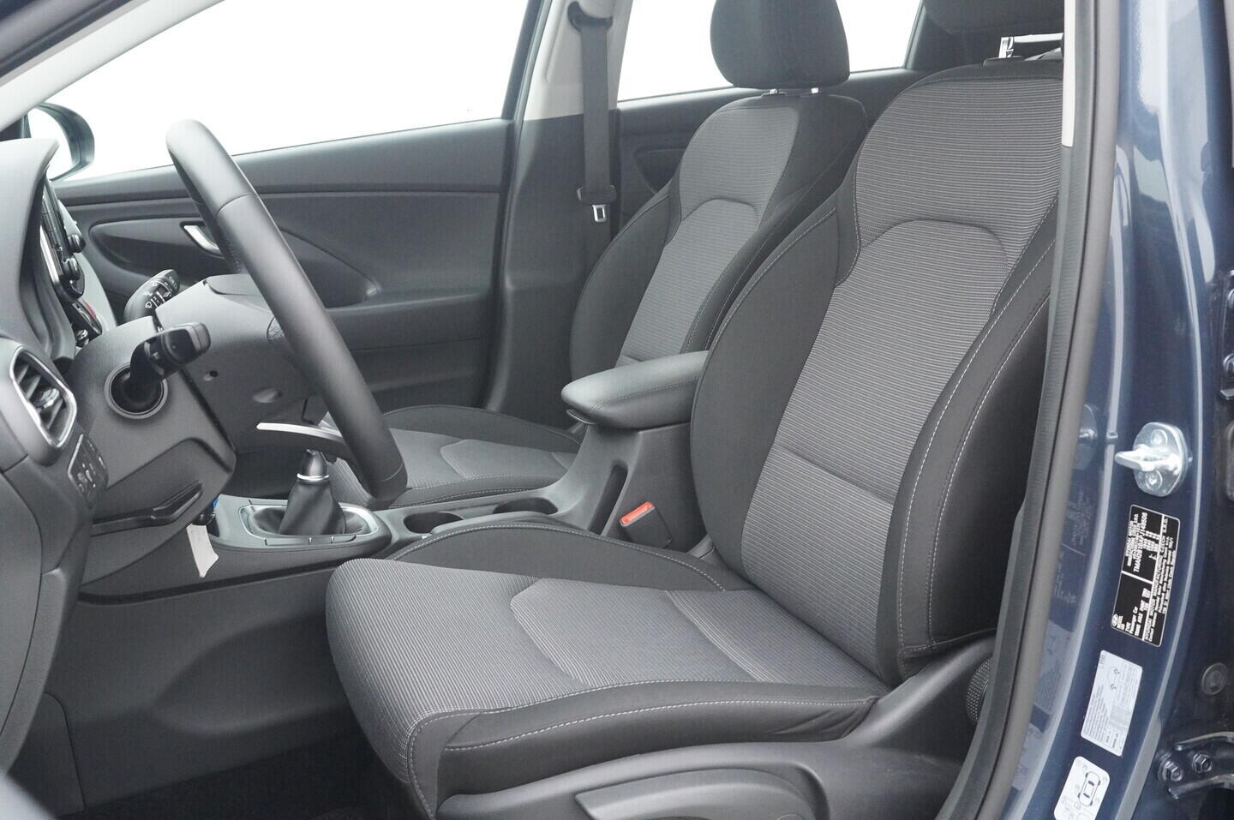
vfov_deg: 36.8
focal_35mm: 36
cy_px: 410
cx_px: 617
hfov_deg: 53.2
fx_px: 1233
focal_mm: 24
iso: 5000
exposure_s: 1/160
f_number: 6.3
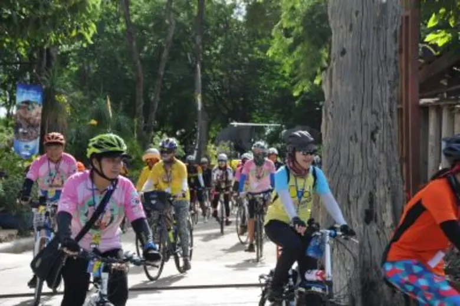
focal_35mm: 90
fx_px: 1149
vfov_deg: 15.2
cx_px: 230
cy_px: 153
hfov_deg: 22.6
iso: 200
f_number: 8
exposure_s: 1/250
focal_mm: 60
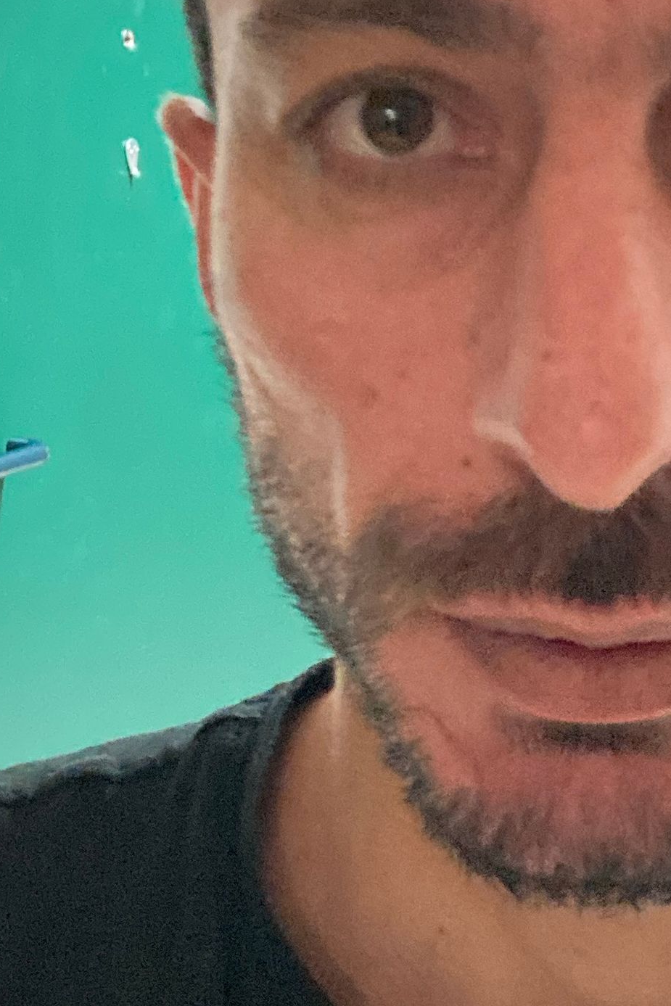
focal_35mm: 84
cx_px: 592
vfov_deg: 24.2
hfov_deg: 16.1
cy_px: 484
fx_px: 2348
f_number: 1.8
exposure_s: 1/17
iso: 1250
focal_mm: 3.99
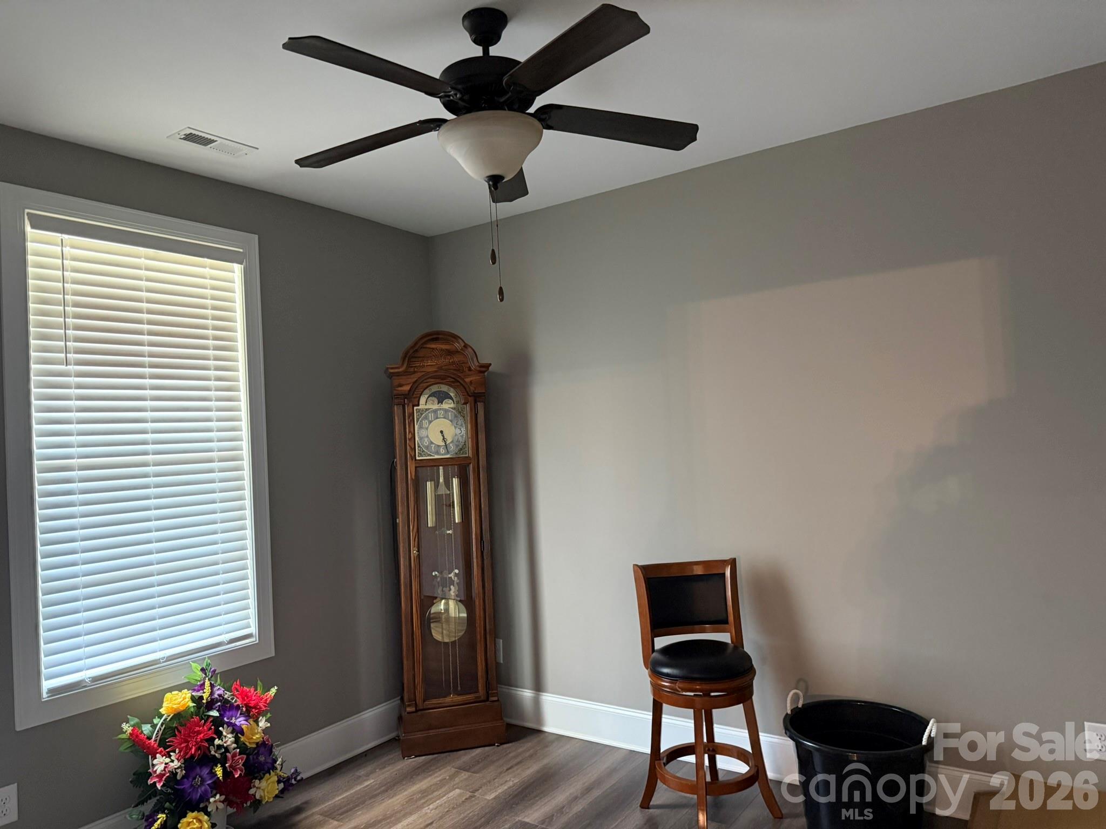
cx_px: 553
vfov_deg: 56.8
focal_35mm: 24
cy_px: 414
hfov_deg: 71.6
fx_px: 767
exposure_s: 1/40
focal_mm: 6.76
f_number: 1.78
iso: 800
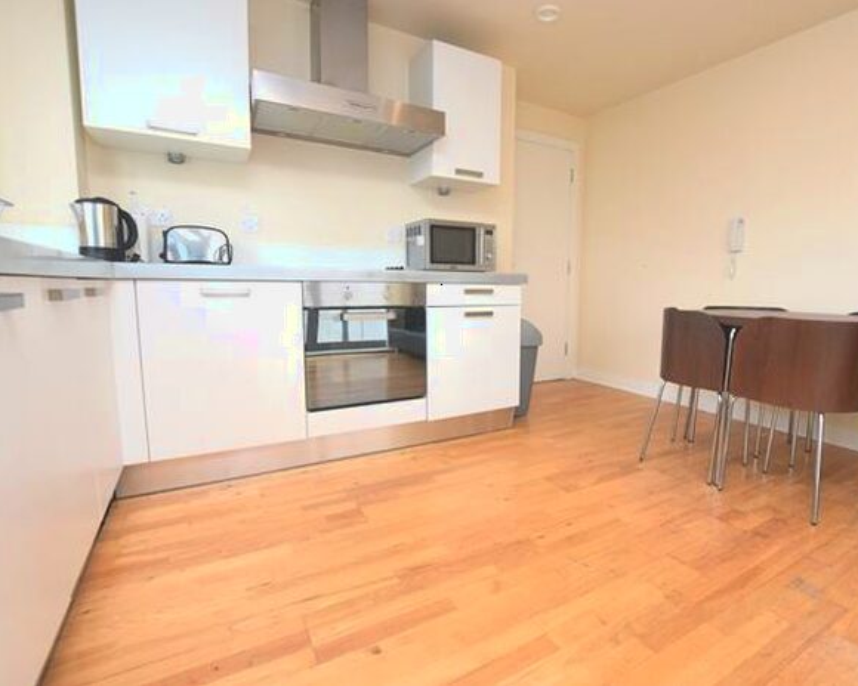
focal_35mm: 17
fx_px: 432
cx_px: 491
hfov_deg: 89.0
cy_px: 342
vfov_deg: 77.0
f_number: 5.6
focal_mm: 10
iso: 800
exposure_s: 1/125
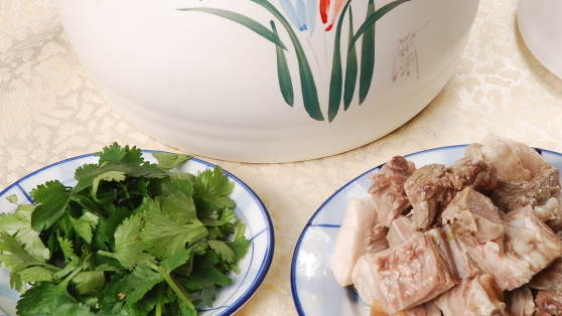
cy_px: 71
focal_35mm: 202
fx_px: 3010
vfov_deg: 6.0
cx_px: 411
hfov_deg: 10.6
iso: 100
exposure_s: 1/125
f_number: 14
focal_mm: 70
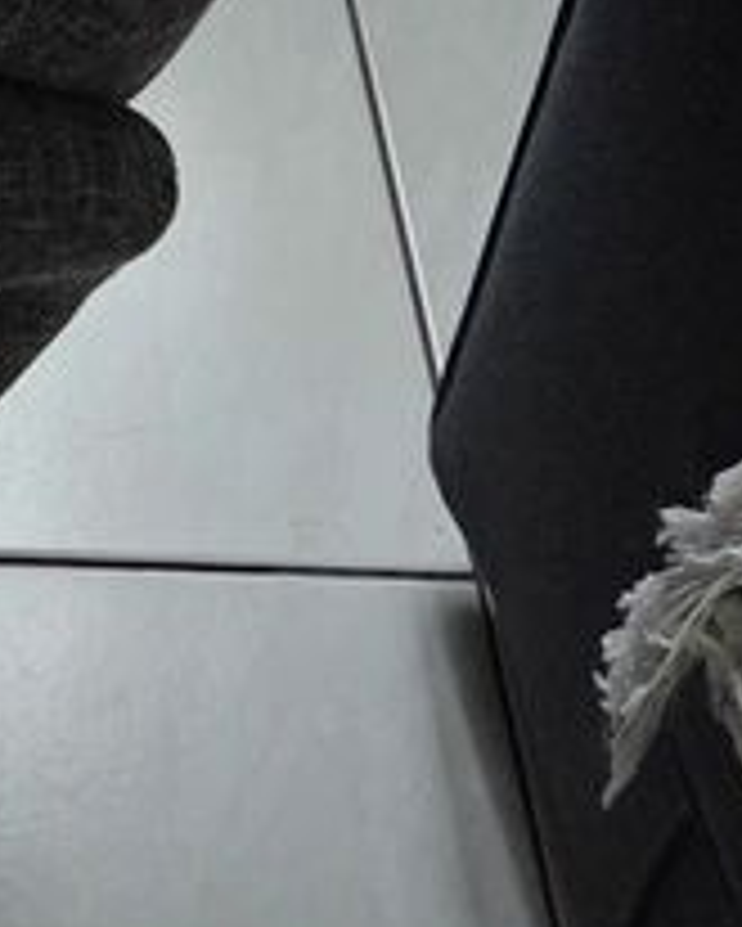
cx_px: -328
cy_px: -720
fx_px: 2990
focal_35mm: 109
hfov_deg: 13.4
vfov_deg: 15.3
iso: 2000
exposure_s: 1/100
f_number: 1.8
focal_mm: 5.4
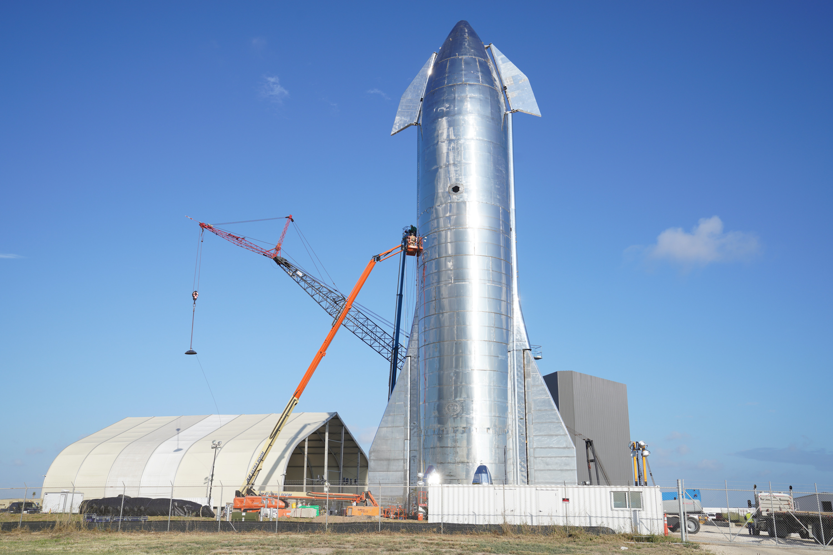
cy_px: 278
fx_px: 740
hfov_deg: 58.7
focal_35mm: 32
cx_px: 416
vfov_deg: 41.1
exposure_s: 1/400
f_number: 6.3
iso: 100
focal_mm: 32
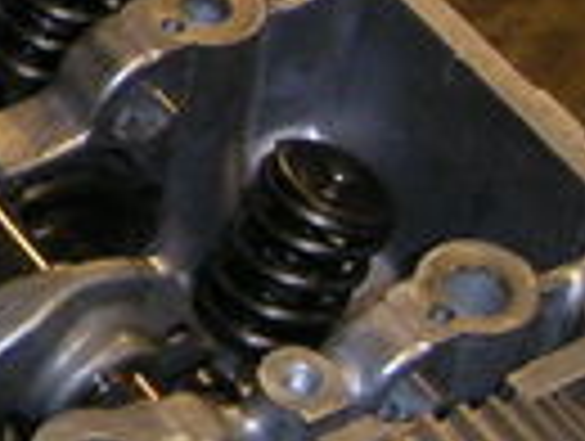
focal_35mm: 187
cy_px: -22
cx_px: -342
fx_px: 3166
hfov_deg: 10.2
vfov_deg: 7.9
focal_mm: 6
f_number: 2.8
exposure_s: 1/45
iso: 160
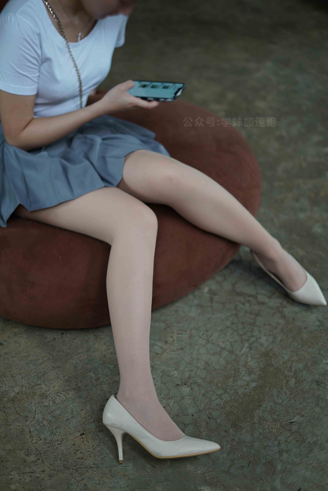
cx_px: 164
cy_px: 246
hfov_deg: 27.0
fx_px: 682
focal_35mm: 50
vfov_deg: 39.6
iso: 200
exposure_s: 1/160
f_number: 1.8
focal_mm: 50
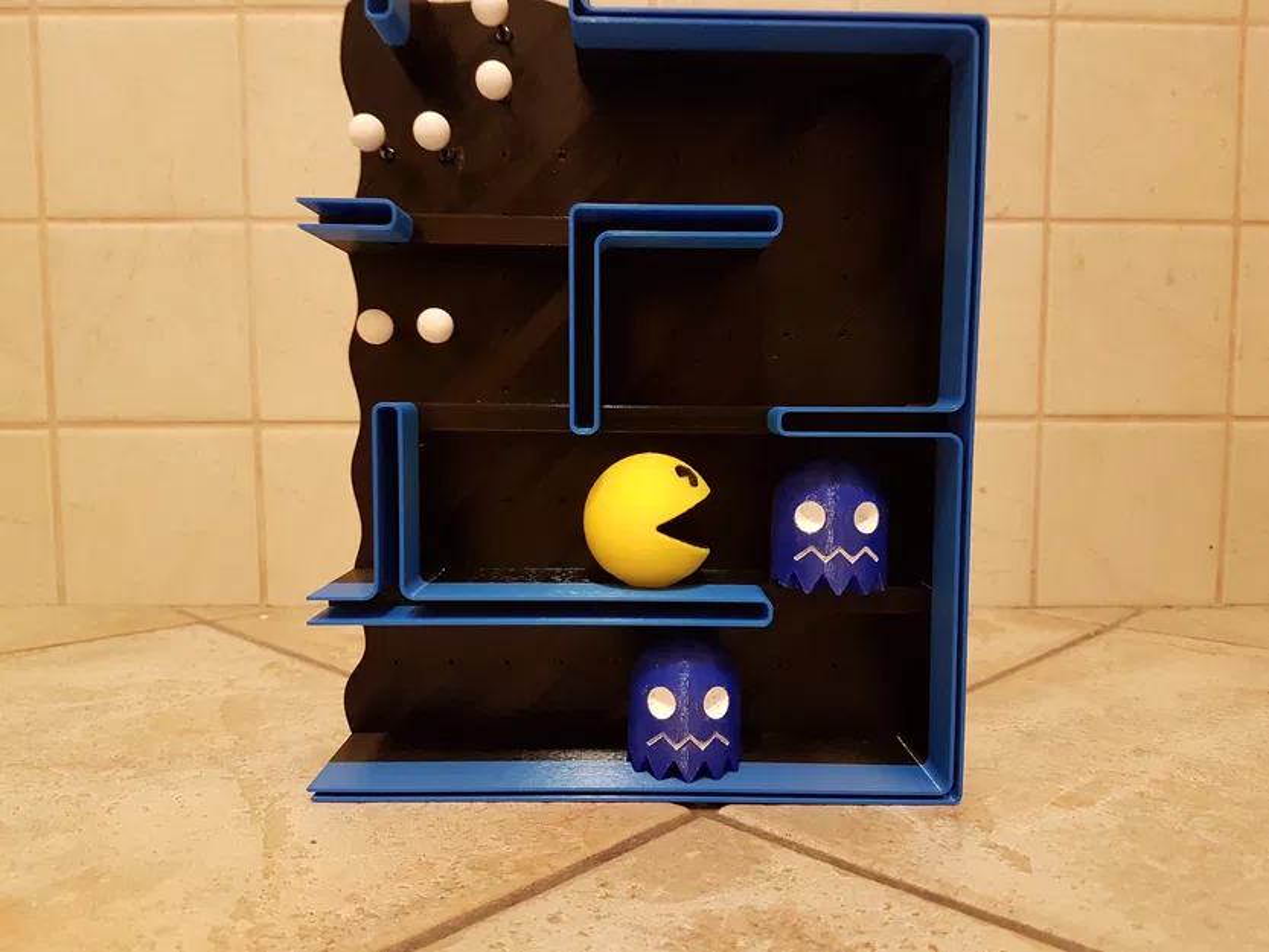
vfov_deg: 53.1
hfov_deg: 67.3
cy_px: 476
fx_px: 953
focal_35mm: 26
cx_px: 634
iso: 250
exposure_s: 1/13
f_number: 1.7
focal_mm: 4.2
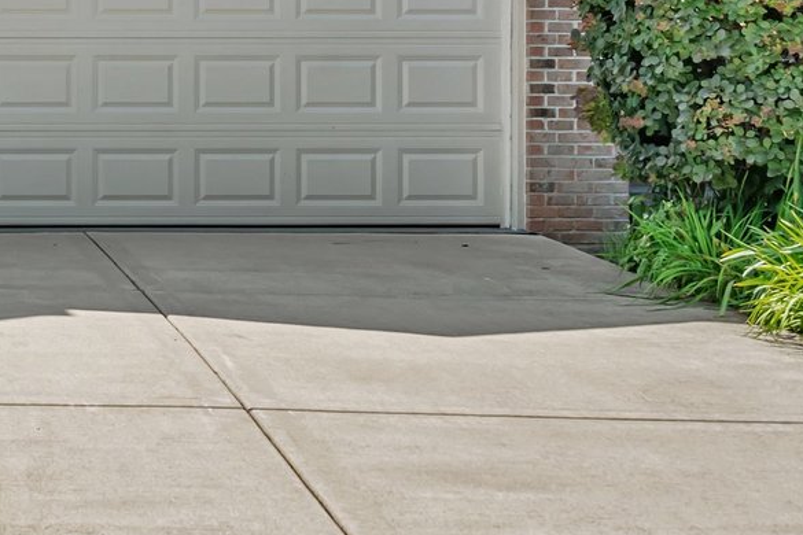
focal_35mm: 83
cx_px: -98
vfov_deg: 15.6
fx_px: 1851
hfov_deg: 22.9
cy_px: -162
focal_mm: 30
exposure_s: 1/160
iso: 400
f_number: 9
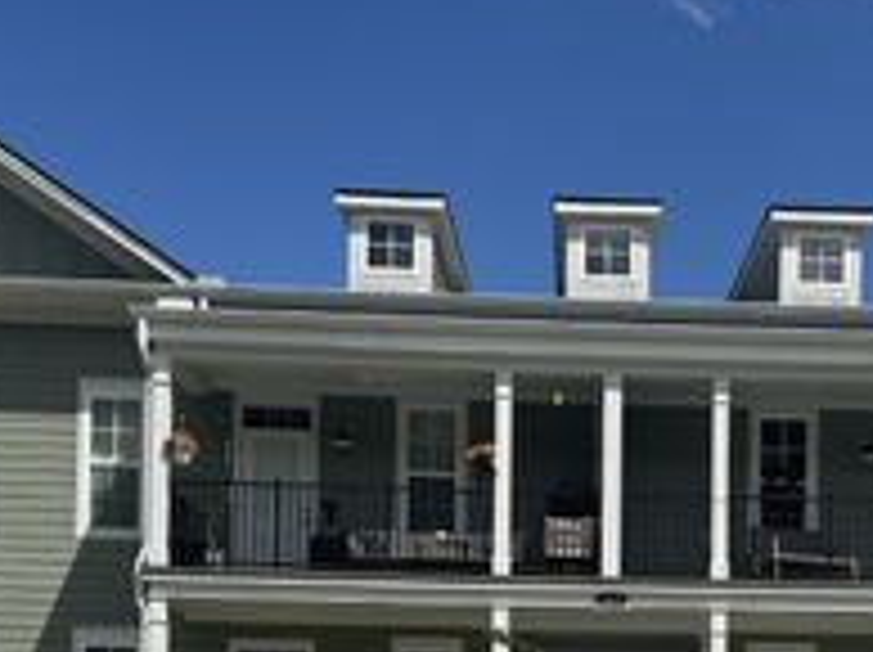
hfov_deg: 30.7
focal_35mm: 62
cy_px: 744
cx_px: 662
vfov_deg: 22.1
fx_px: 1562
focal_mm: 6.76
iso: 80
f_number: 1.78
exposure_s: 1/6410
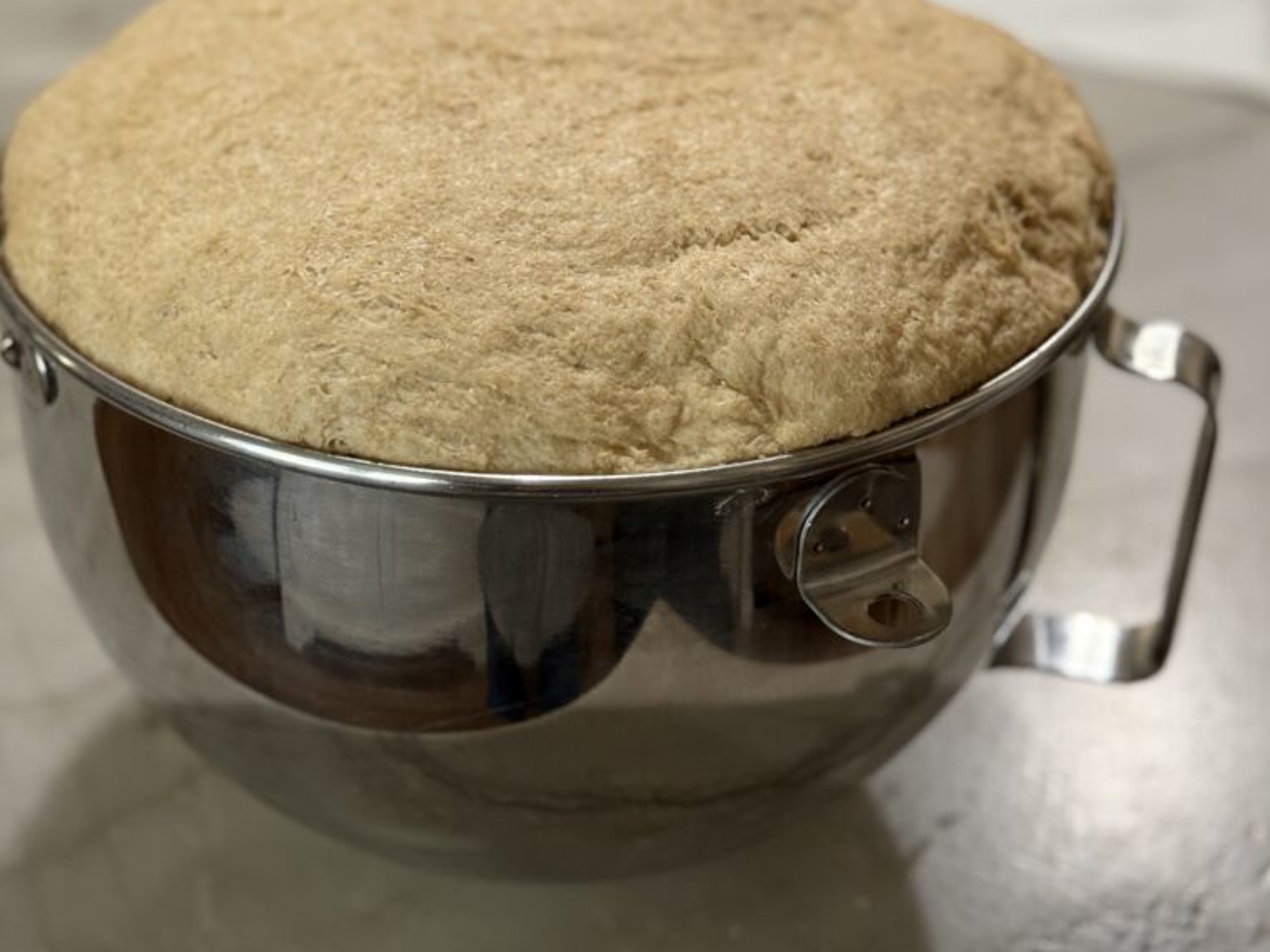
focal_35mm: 65
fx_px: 2385
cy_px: 230
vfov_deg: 22.4
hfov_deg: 29.8
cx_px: 642
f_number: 1.78
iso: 250
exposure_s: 1/40
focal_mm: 6.76
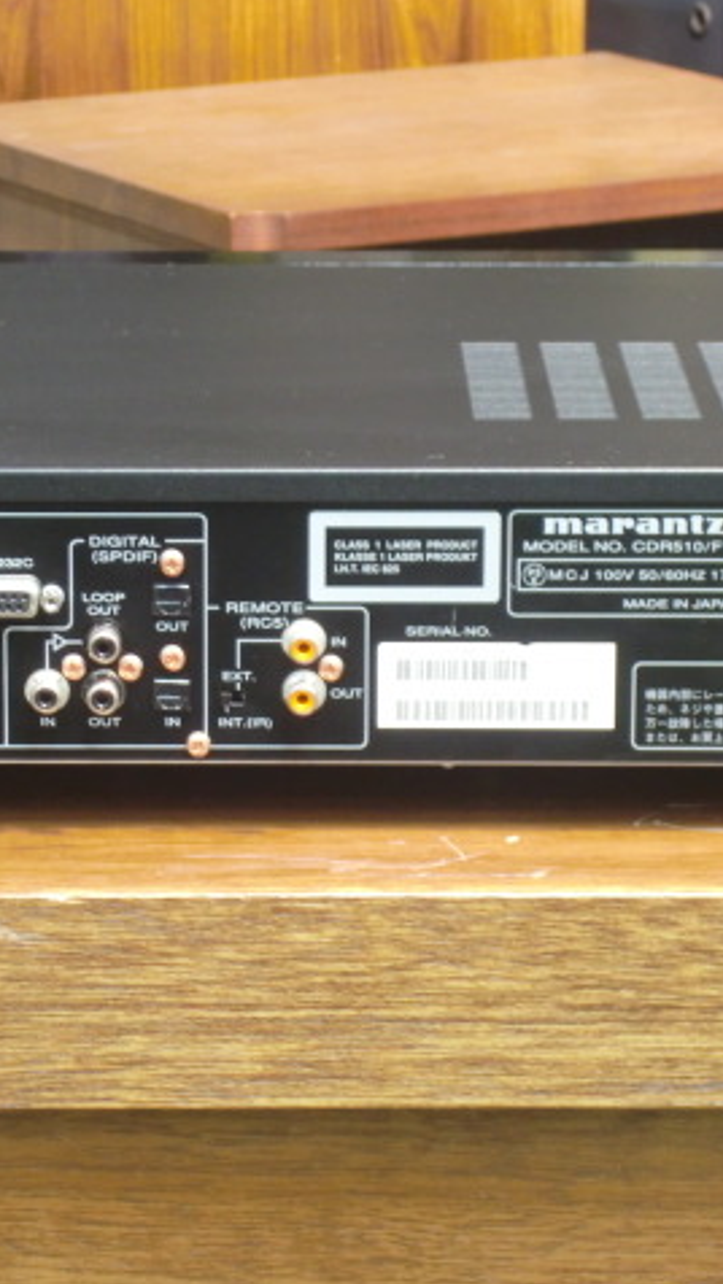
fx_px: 5585
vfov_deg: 13.1
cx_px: 189
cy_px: 642
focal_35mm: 164
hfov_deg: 7.4
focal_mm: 19.6
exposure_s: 1/2
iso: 200
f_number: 5.8
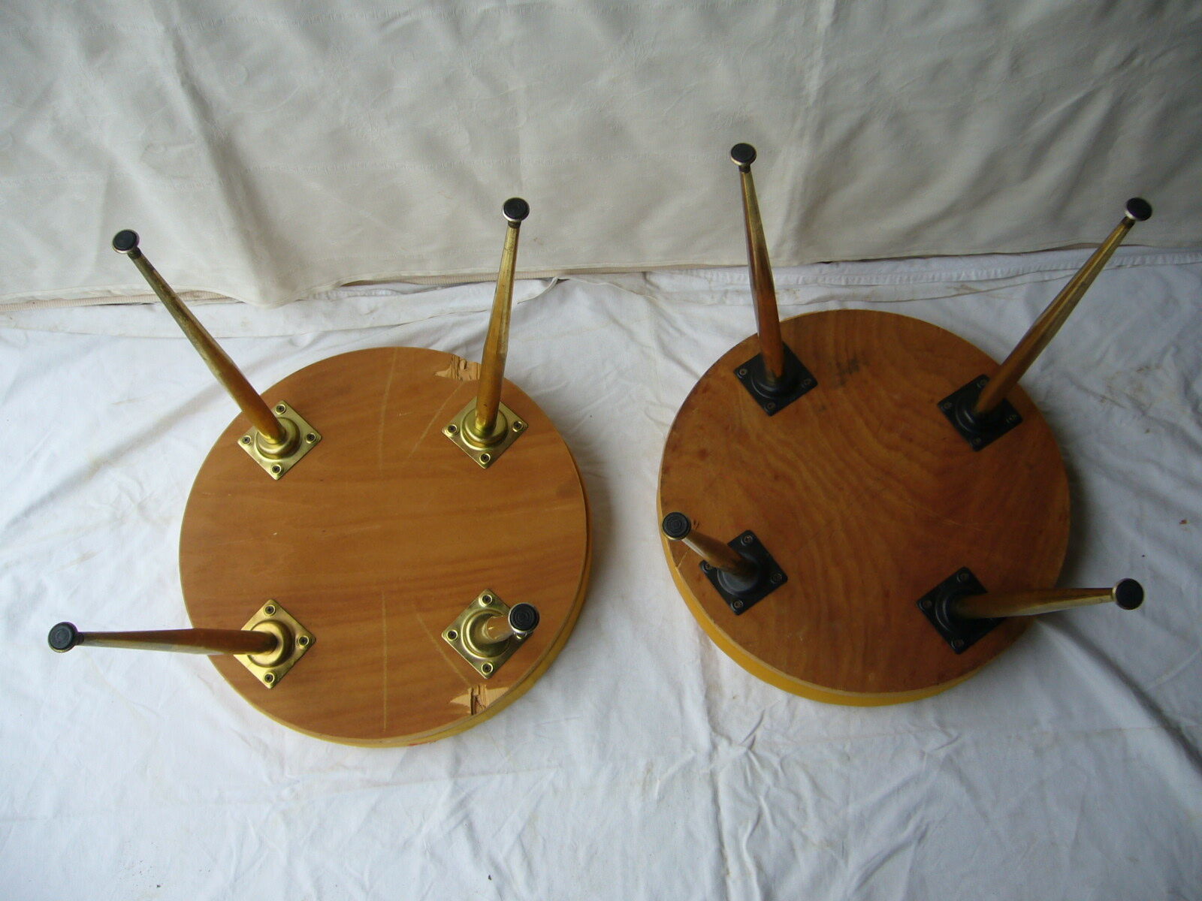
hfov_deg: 52.6
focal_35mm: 35
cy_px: 450
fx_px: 1215
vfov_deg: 40.7
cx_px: 601
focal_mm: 5.8
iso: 80
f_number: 2.8
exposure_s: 1/60
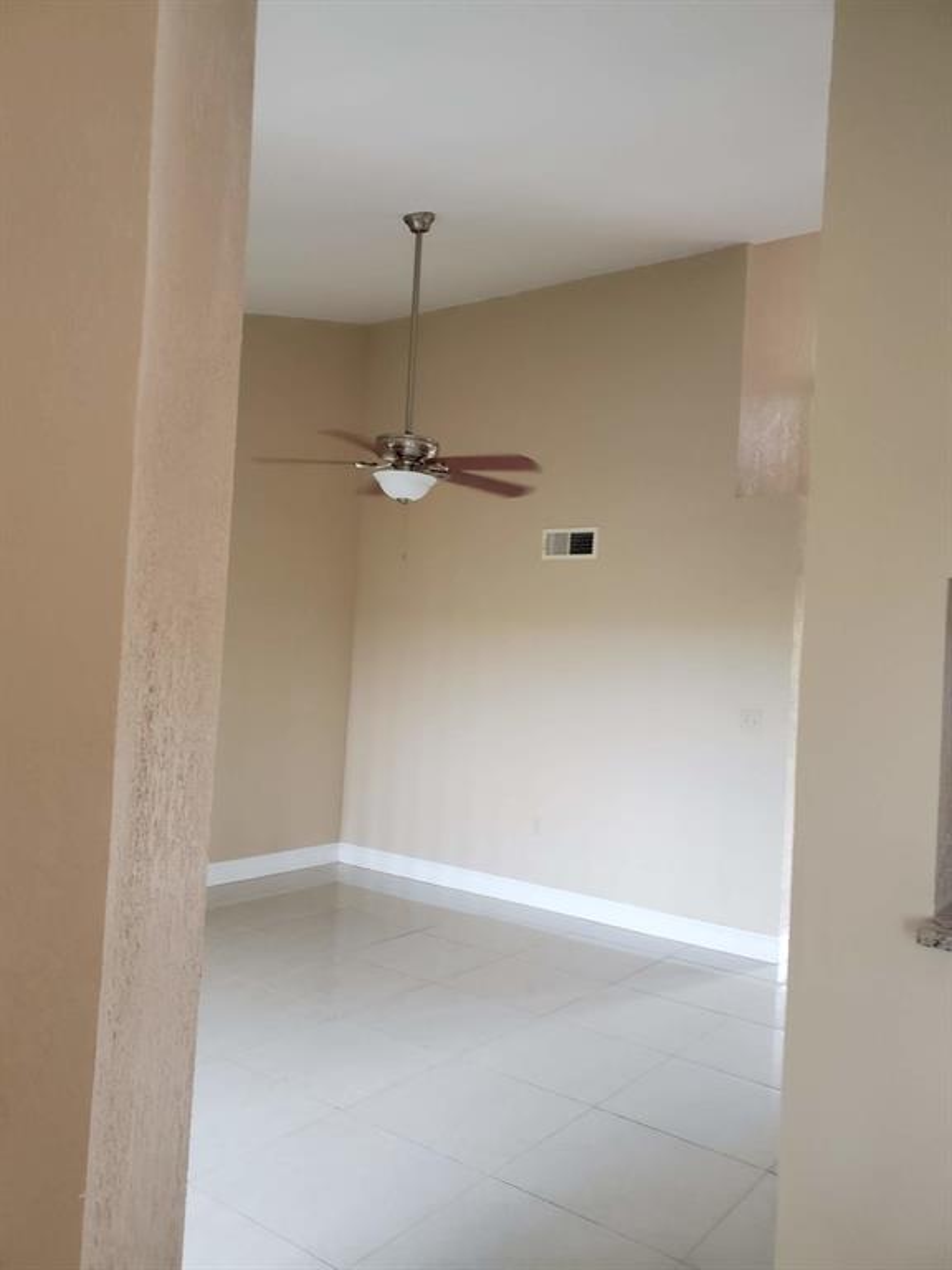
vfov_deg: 67.3
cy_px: 635
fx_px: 953
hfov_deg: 53.1
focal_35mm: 26
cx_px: 476
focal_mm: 4.3
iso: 250
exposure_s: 1/60
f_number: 2.4
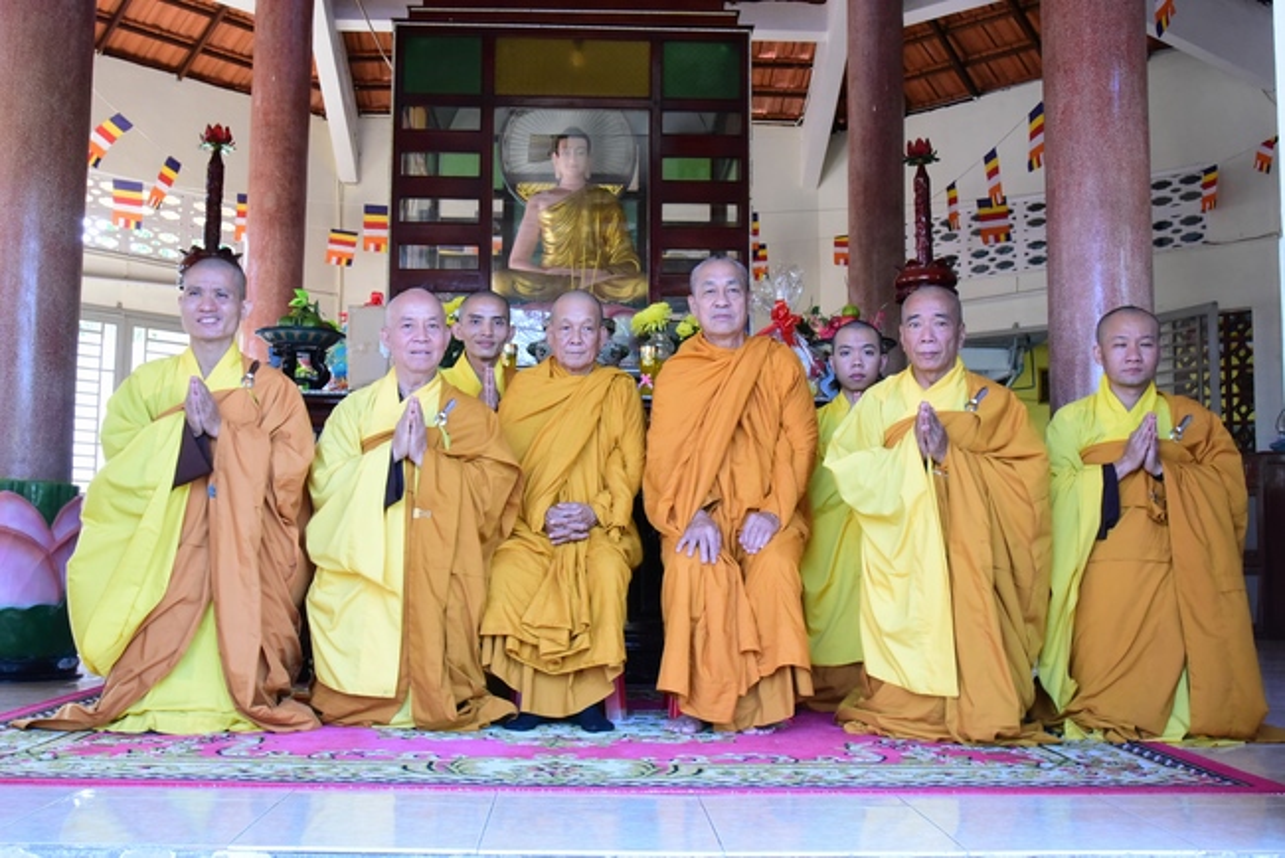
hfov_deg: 50.7
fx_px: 1357
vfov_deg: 35.1
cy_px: 429
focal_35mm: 38
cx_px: 642
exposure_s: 1/100
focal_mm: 38
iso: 6400
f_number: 13
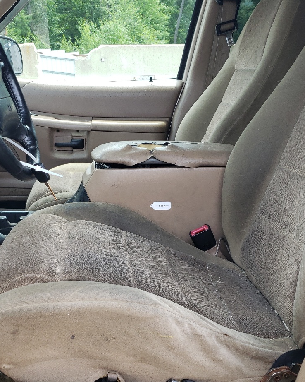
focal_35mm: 44
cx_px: 102
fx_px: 497
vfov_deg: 42.0
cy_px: 208
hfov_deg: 33.8
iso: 50
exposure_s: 1/333
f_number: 1.5
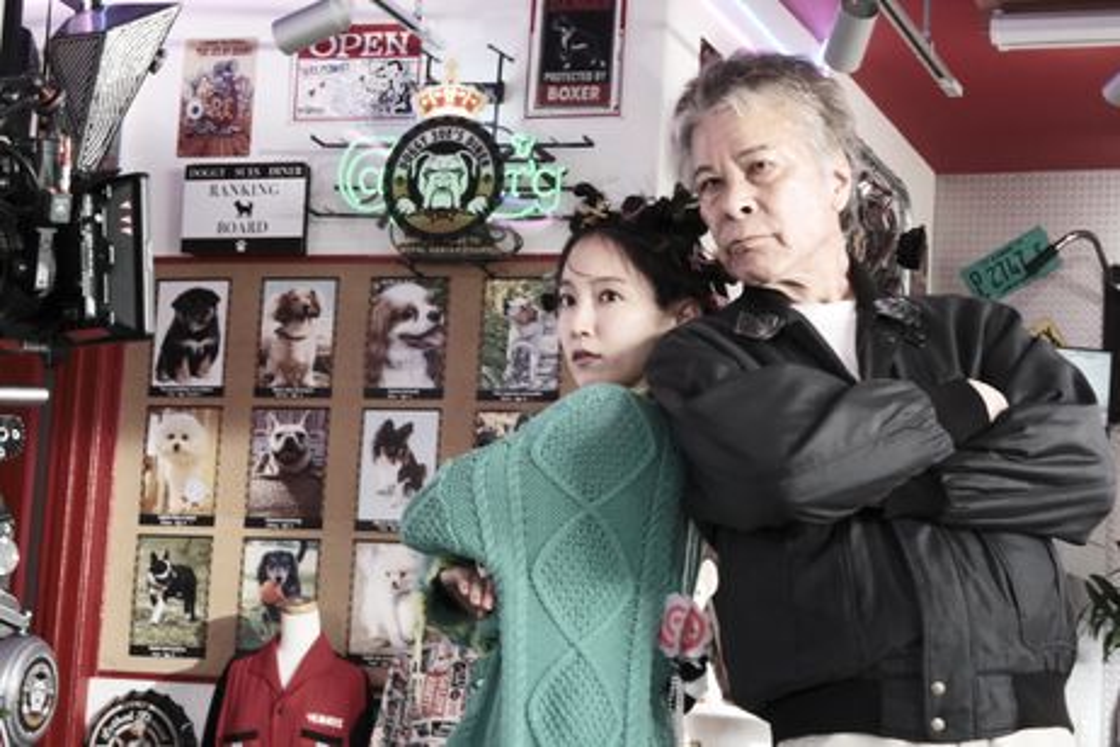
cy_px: 374
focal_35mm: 83
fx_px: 2582
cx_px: 560
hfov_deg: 24.5
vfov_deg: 16.5
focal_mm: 55
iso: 12800
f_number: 22
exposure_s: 1/58
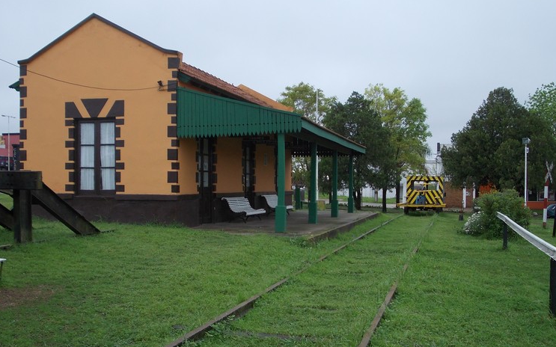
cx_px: 277
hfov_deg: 42.7
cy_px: 200
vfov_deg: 27.4
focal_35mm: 47
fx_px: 712
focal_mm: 6.1
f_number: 3.3
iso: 80
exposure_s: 1/100
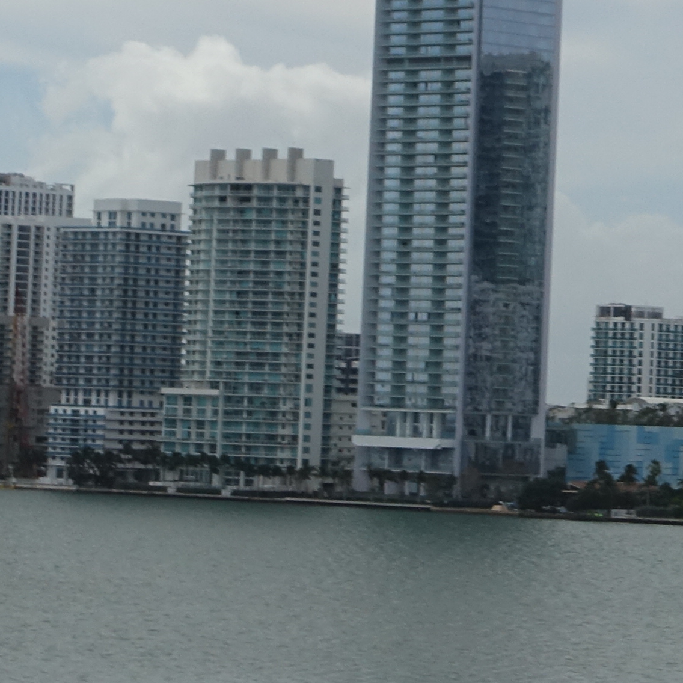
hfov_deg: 8.0
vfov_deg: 8.0
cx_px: 910
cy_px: 49
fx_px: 4844
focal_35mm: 217
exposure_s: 1/250
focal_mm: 19.29
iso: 250
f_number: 5.6
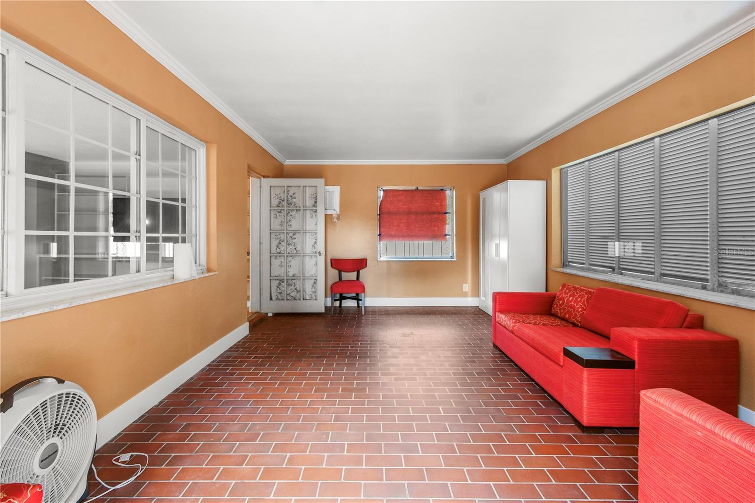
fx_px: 314
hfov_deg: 100.4
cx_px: 378
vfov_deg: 77.3
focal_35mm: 15
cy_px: 252
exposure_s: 1/8
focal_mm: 10
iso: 100
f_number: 7.1
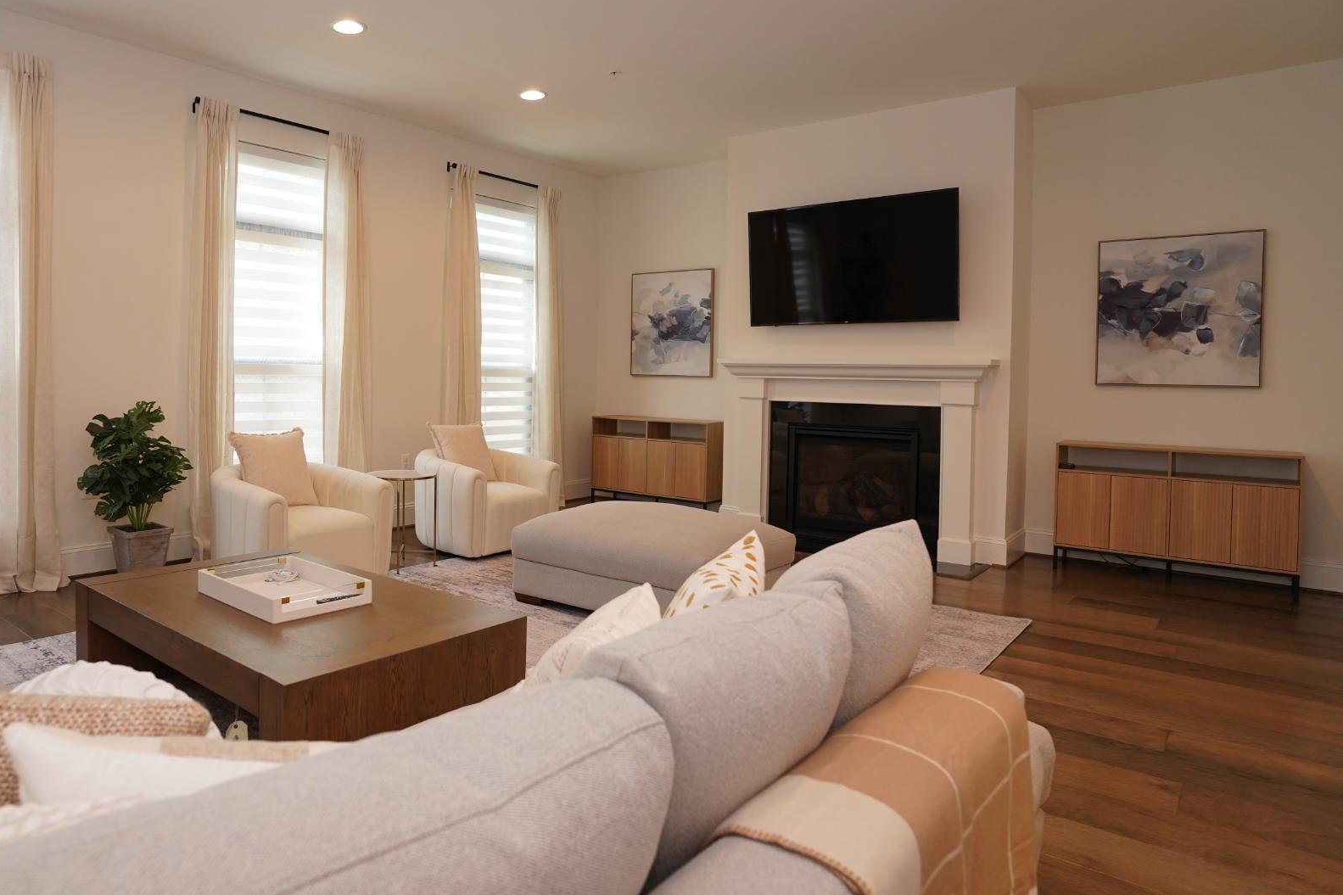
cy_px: 392
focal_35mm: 22
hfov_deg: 77.2
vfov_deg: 57.0
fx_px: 821
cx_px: 507
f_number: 4
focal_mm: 17
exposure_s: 1/160
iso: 1000
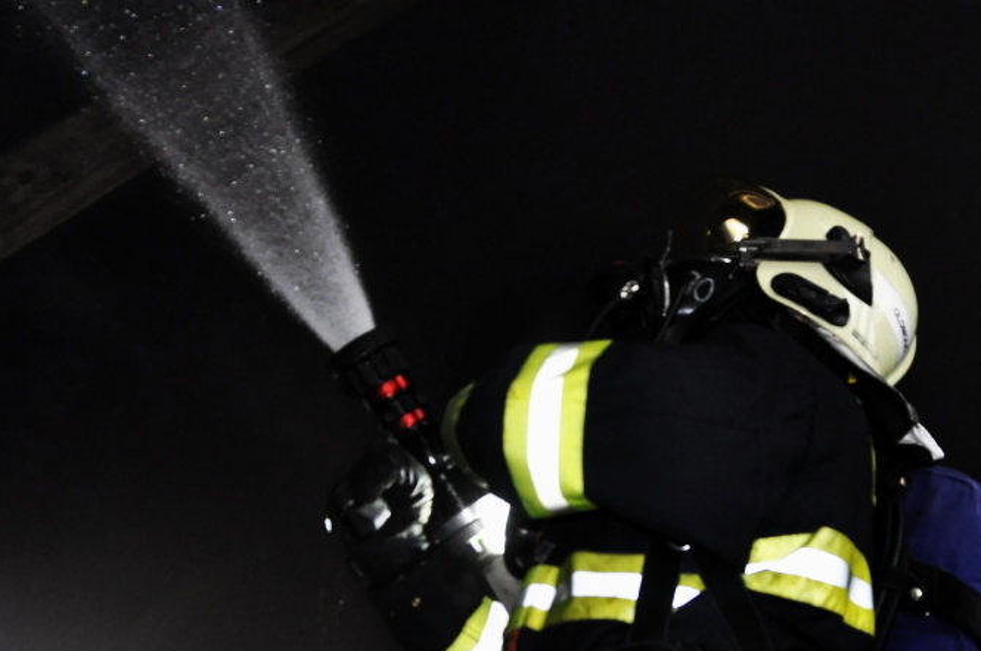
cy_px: 568
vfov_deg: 25.2
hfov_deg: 38.0
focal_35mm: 52
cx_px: 624
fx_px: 1415
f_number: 3.5
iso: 800
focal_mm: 18
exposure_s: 1/60
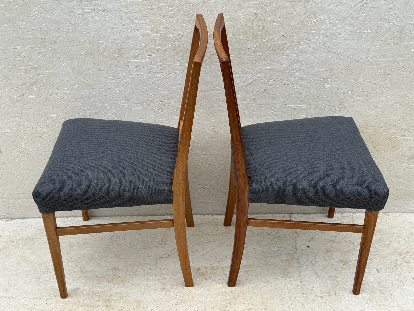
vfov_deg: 30.3
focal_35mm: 48
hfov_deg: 39.7
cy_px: 156
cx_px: 207
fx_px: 574
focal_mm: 6.76
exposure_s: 1/418
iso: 80
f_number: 1.78
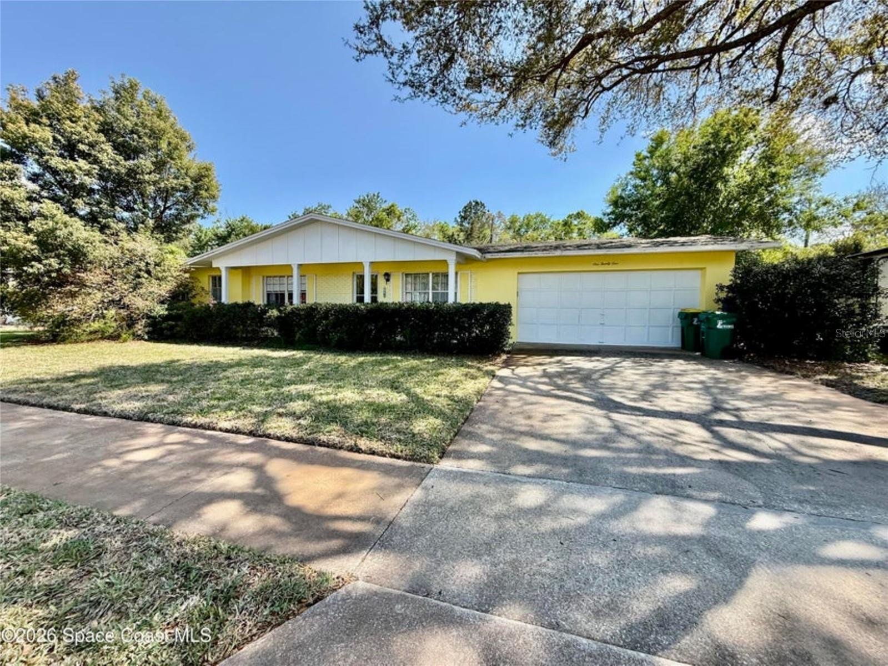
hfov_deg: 102.1
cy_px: 333
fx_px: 359
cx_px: 444
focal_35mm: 14
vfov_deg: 85.7
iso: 64
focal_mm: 2.22
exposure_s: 1/864
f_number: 2.2
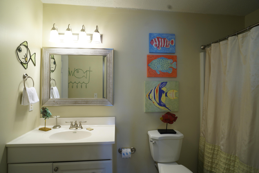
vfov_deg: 53.1
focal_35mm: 24
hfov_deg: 73.8
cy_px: 86
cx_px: 130
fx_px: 173
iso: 100
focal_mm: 16
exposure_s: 1/2.5
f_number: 10
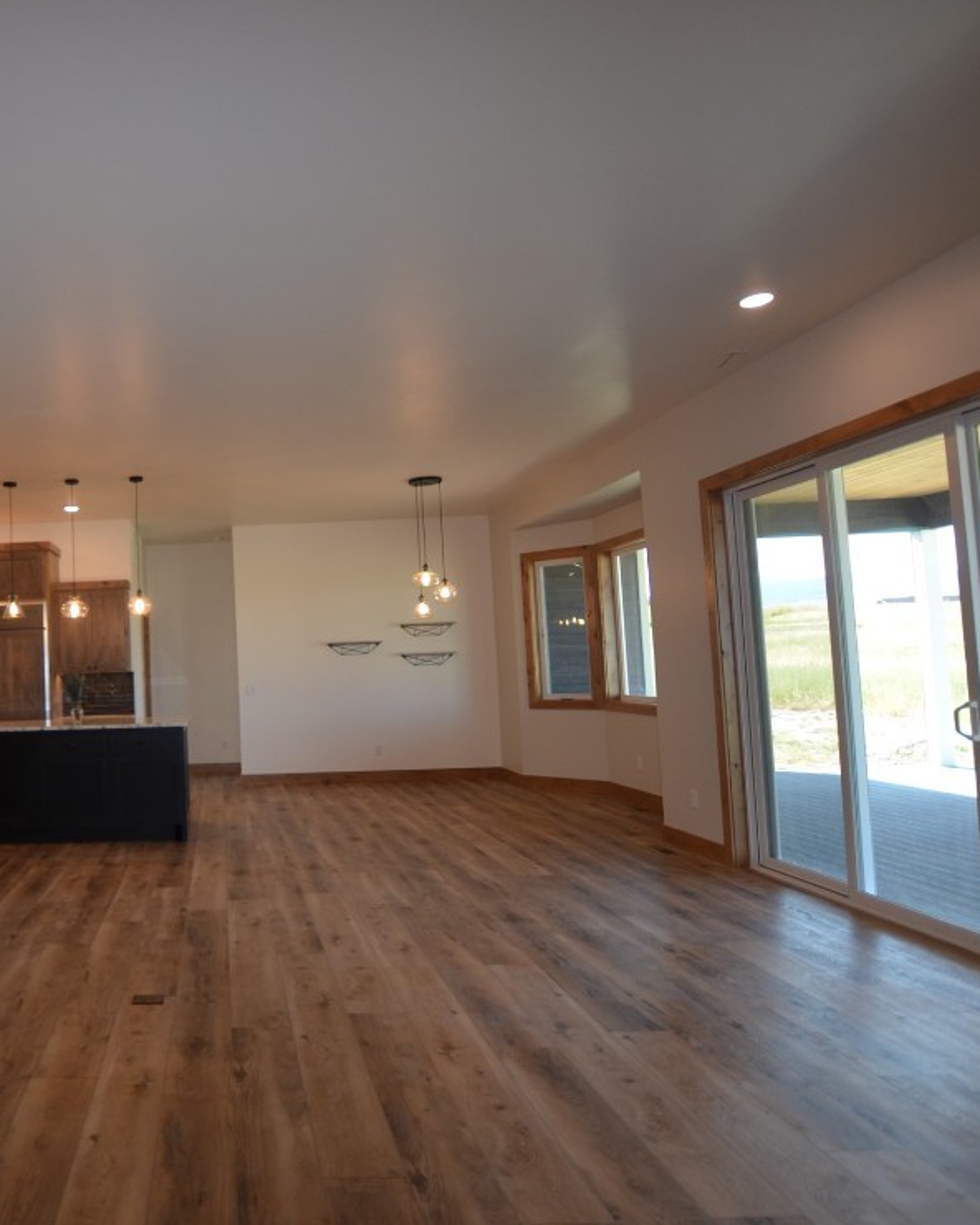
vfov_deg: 75.0
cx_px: 151
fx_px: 798
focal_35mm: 22
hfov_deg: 56.8
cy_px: 619
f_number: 3.5
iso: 200
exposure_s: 1/200
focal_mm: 10
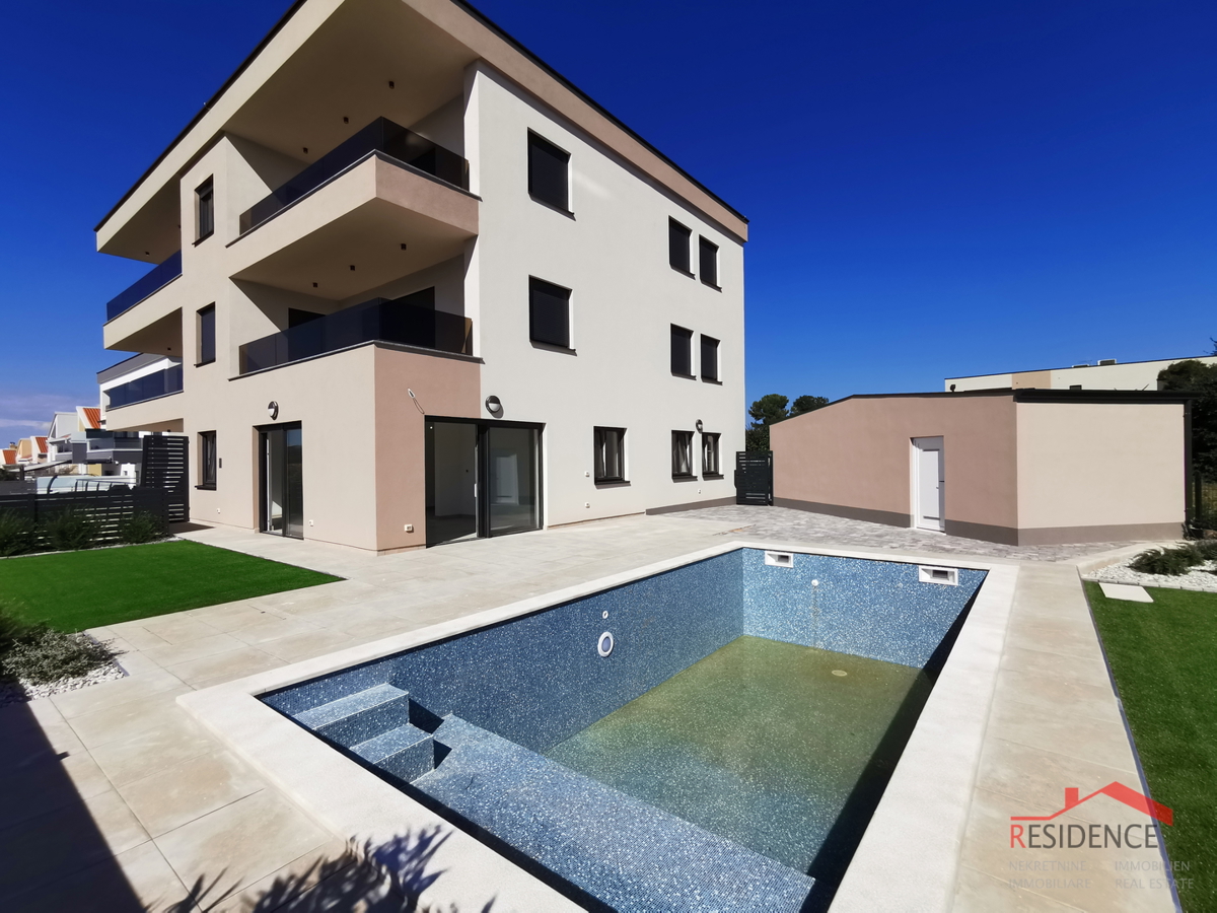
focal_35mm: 16
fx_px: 563
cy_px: 456
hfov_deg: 94.5
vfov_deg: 78.1
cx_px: 608
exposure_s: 1/1764
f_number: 2.2
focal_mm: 2.35
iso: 50
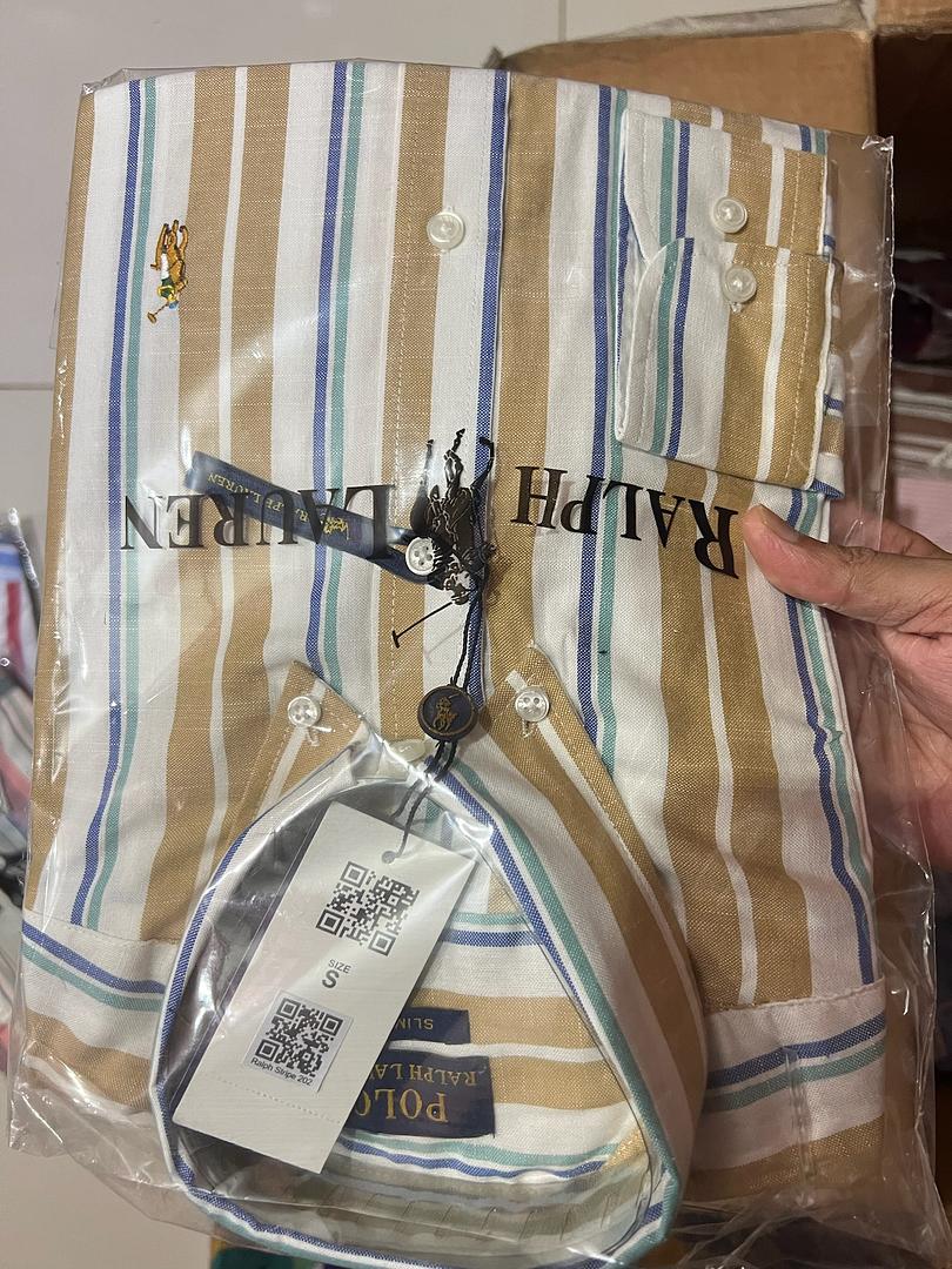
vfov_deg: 67.3
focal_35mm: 26
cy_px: 634
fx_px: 953
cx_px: 476
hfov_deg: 53.1
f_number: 1.5
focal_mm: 5.7
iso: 160
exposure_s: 1/60
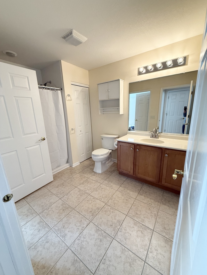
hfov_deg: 85.7
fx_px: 112
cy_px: 138
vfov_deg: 102.1
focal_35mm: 14
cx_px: 104
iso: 250
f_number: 2.2
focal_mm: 2.22
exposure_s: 1/120
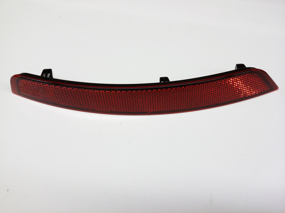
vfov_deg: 44.2
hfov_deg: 56.8
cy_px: 106
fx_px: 263
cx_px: 142
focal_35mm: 32
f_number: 2.4
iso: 160
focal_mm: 3.4
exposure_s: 1/20
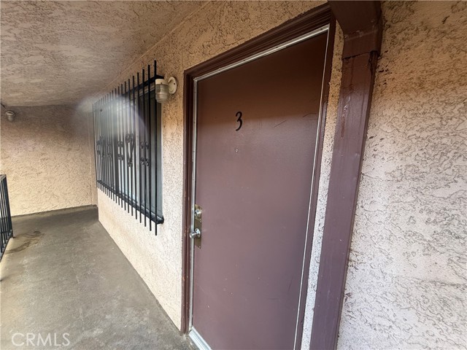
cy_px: 175
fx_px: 189
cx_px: 234
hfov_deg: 102.1
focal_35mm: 14
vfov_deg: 85.7
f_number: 2.2
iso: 64
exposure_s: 1/99
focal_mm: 2.22
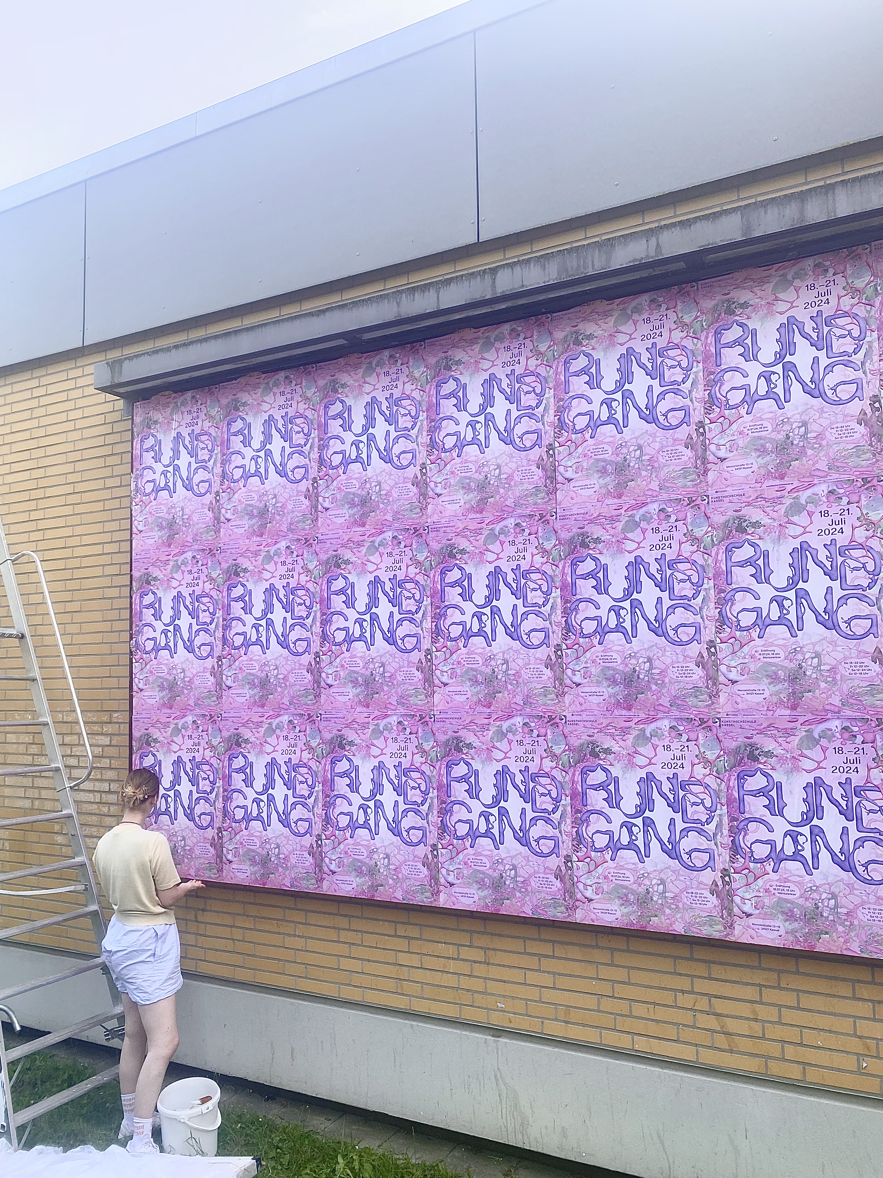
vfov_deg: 67.3
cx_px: 442
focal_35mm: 26
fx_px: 884
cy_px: 589
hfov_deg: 53.1
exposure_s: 1/161
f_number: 1.8
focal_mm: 4.25
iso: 32
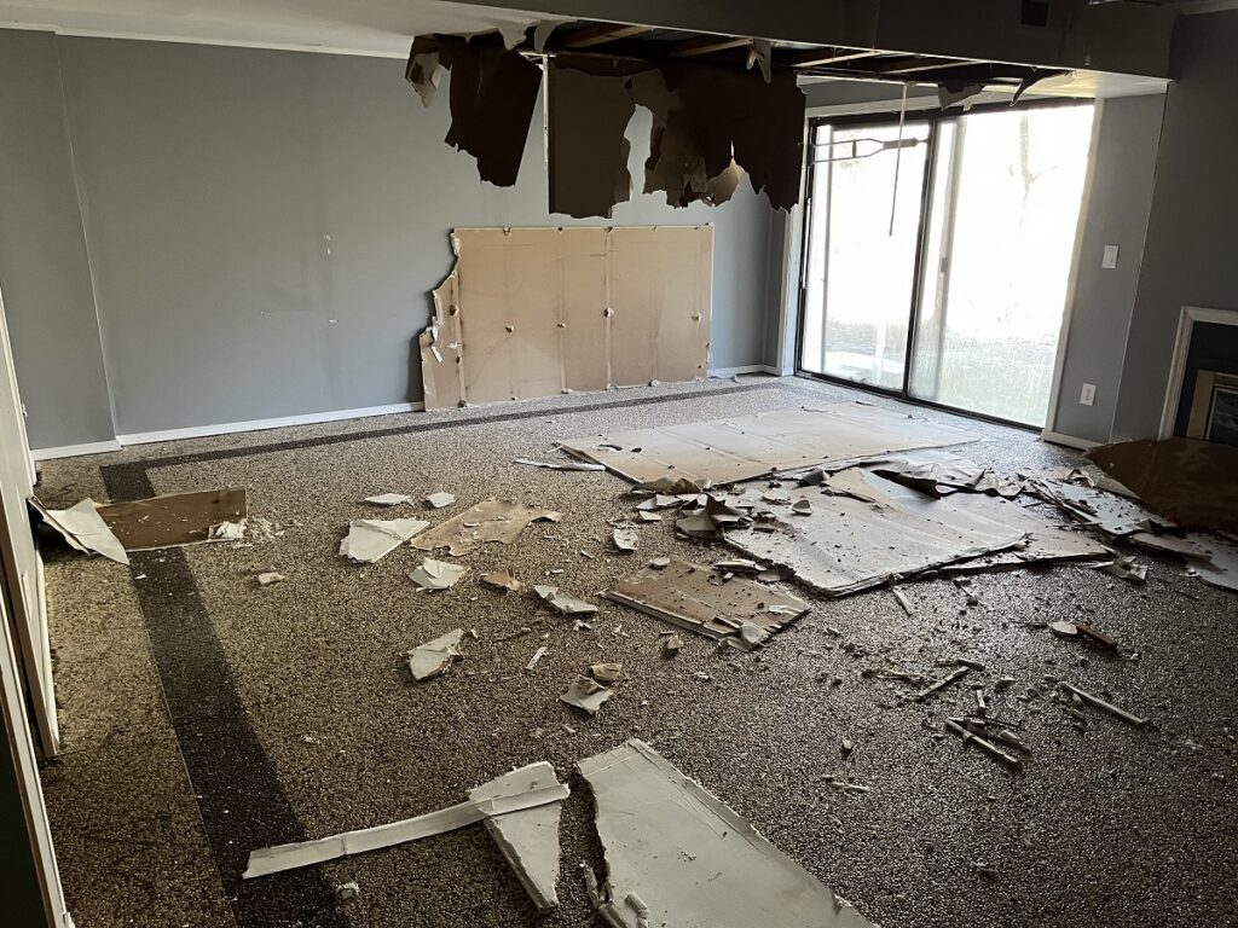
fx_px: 930
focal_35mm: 26
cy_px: 464
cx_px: 619
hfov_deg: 67.3
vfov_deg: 53.1
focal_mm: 5.1
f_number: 1.6
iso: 250
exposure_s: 1/60
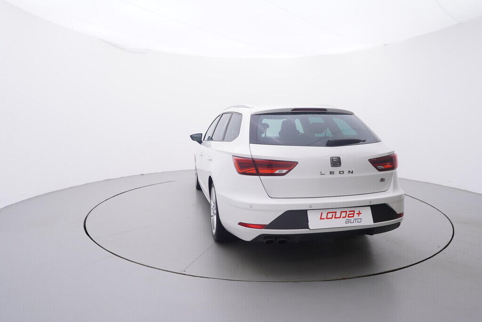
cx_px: 241
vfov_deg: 56.2
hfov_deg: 77.3
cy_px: 161
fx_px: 301
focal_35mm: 22
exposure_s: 1/80
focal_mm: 15
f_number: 5
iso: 200
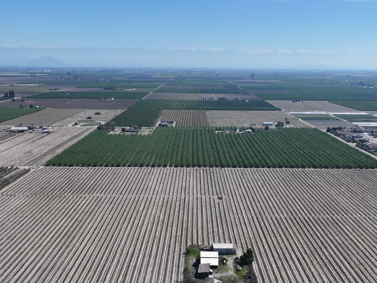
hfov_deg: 42.9
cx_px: 208
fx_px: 479
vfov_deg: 32.6
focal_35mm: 44
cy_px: 190
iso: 110
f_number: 2.8
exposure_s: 1/3200
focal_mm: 12.29
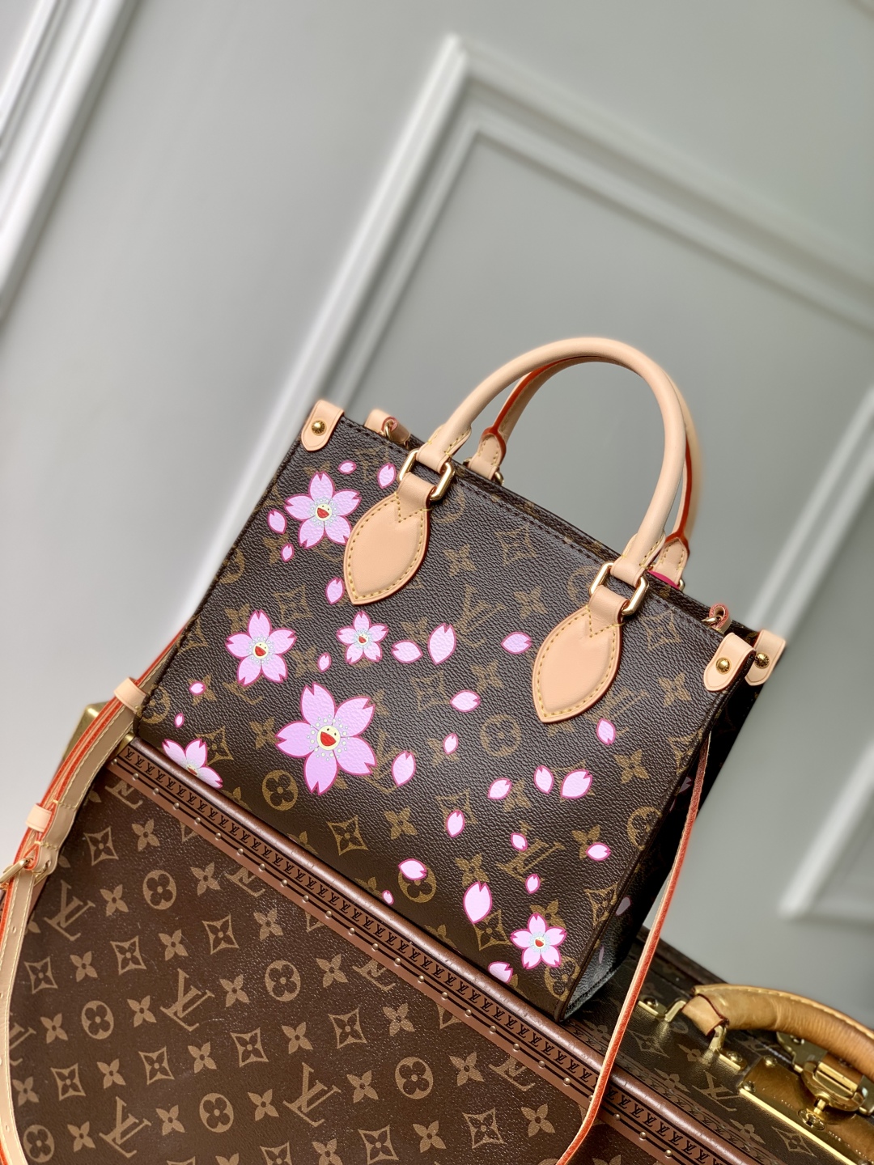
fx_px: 1751
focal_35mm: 52
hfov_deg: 28.0
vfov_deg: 36.8
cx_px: 437
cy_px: 582
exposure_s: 1/153
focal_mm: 6
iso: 16
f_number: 2.4
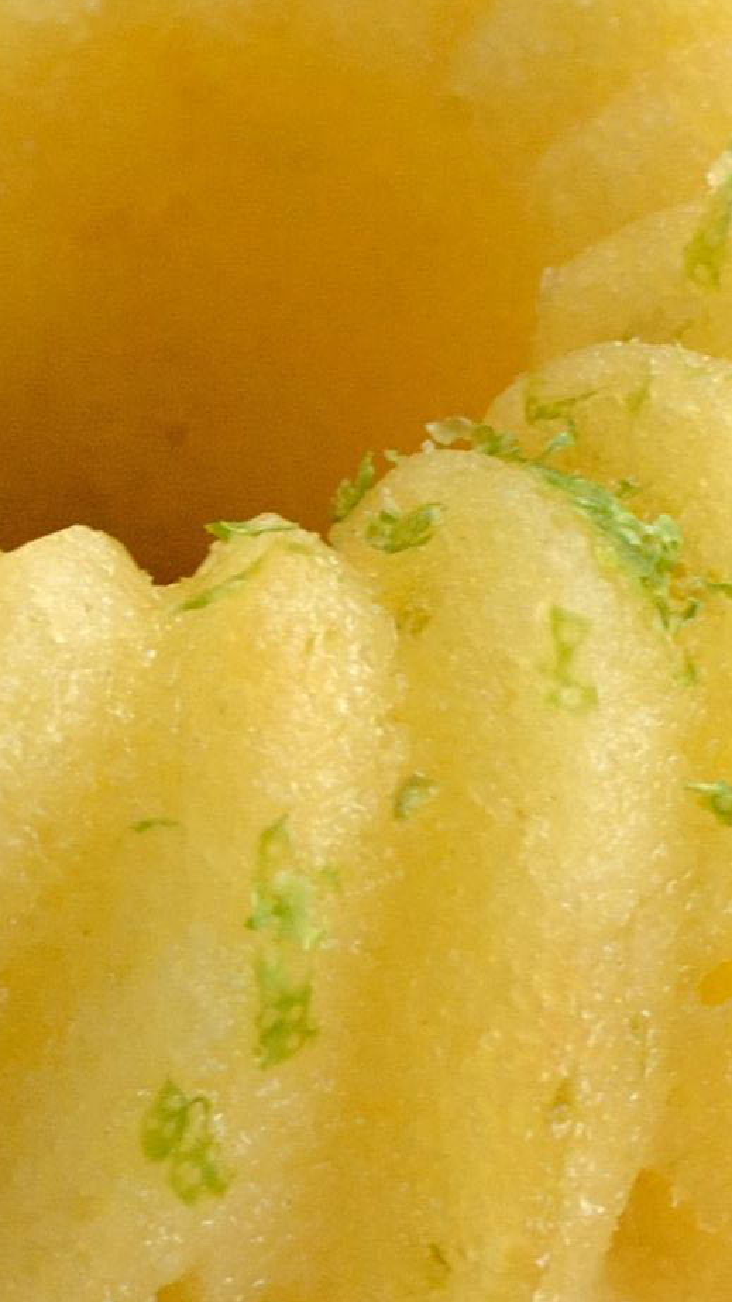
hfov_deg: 4.8
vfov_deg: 8.6
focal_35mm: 251
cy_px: 199
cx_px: -575
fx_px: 8663
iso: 200
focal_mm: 32
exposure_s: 1/50
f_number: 6.3
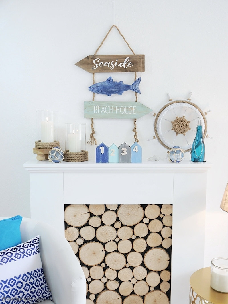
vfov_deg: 46.8
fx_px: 351
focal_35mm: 40
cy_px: 152
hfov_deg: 36.0
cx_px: 114
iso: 160
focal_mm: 20
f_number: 5.3
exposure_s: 1/30
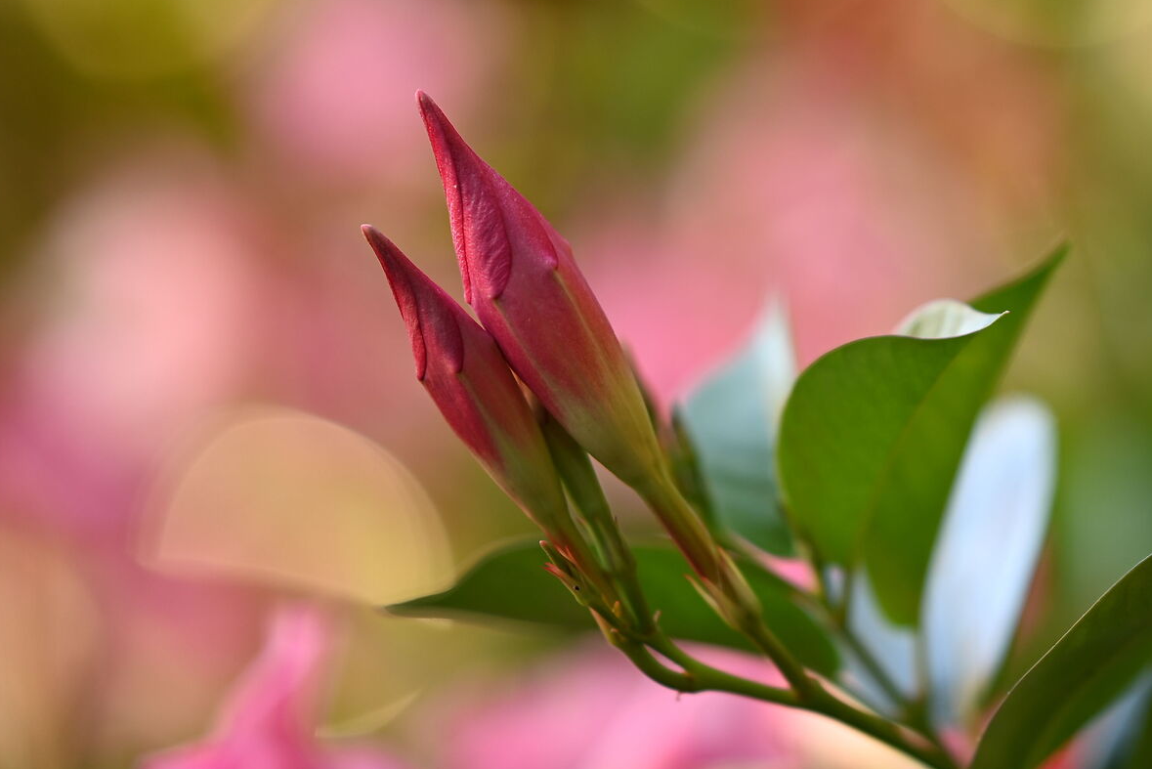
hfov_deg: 11.8
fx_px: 5538
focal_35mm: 173
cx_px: 944
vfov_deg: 7.9
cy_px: 299
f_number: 1.8
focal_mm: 85
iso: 110
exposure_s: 1/100
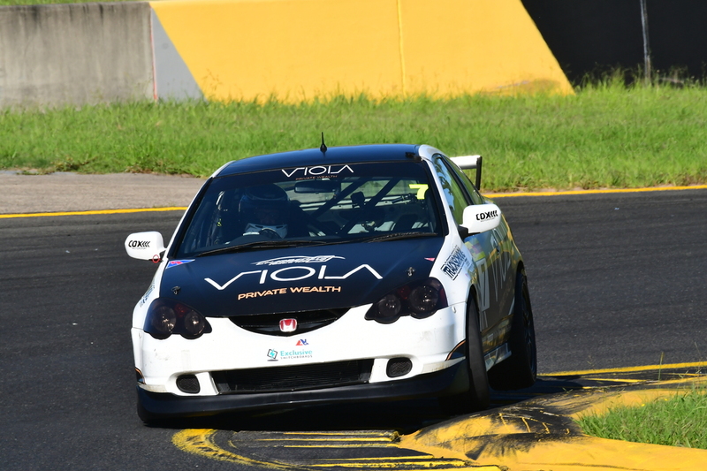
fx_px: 12369
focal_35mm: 630
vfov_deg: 2.2
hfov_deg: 3.3
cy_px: 236
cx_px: 354
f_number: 13
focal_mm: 420
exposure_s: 1/640
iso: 500
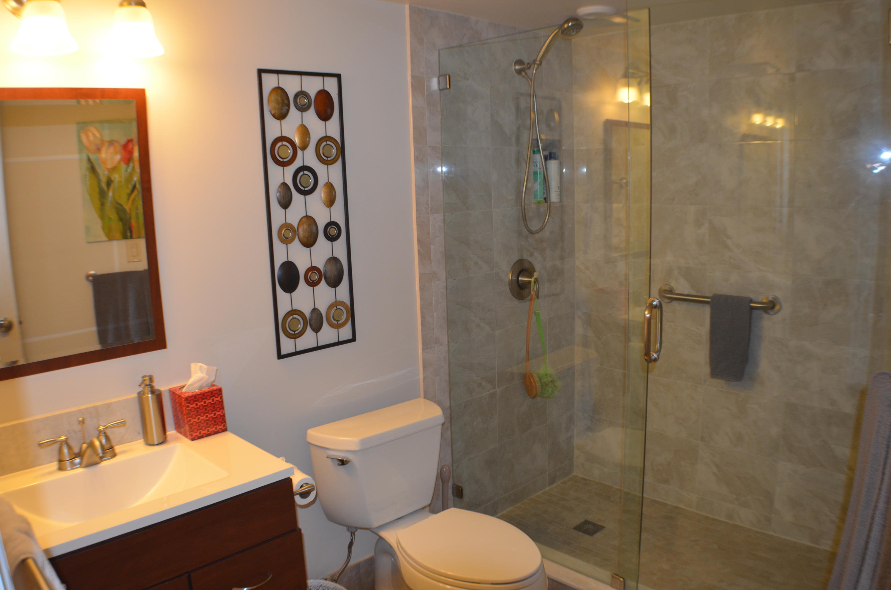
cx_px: 446
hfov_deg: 53.2
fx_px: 889
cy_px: 295
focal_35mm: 36
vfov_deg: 36.7
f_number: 4
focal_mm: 24
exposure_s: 1/60
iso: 400
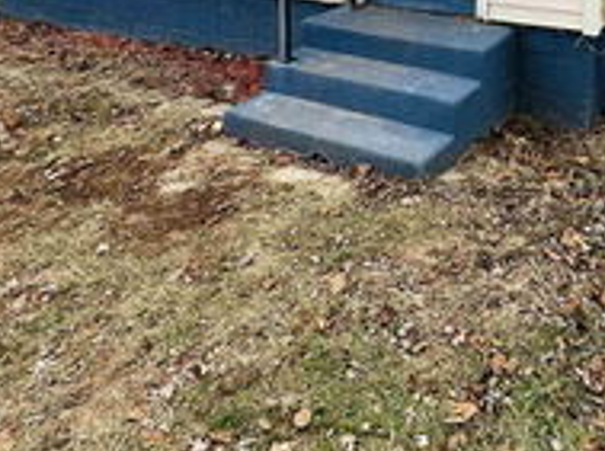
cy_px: -154
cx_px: 506
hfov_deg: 45.9
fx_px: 663
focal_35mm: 38
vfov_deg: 29.3
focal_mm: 2.22
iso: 40
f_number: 2.2
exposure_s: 1/270
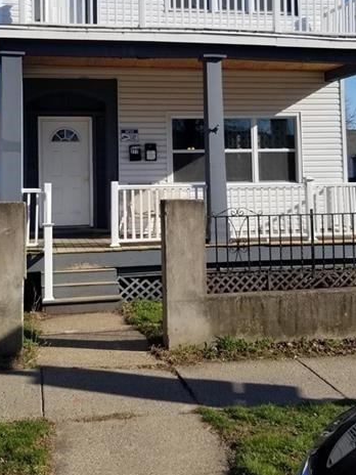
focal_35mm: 43
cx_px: 154
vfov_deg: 43.2
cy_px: 155
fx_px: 590
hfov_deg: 33.6
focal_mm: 4.25
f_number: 1.7
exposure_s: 1/2800
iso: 50
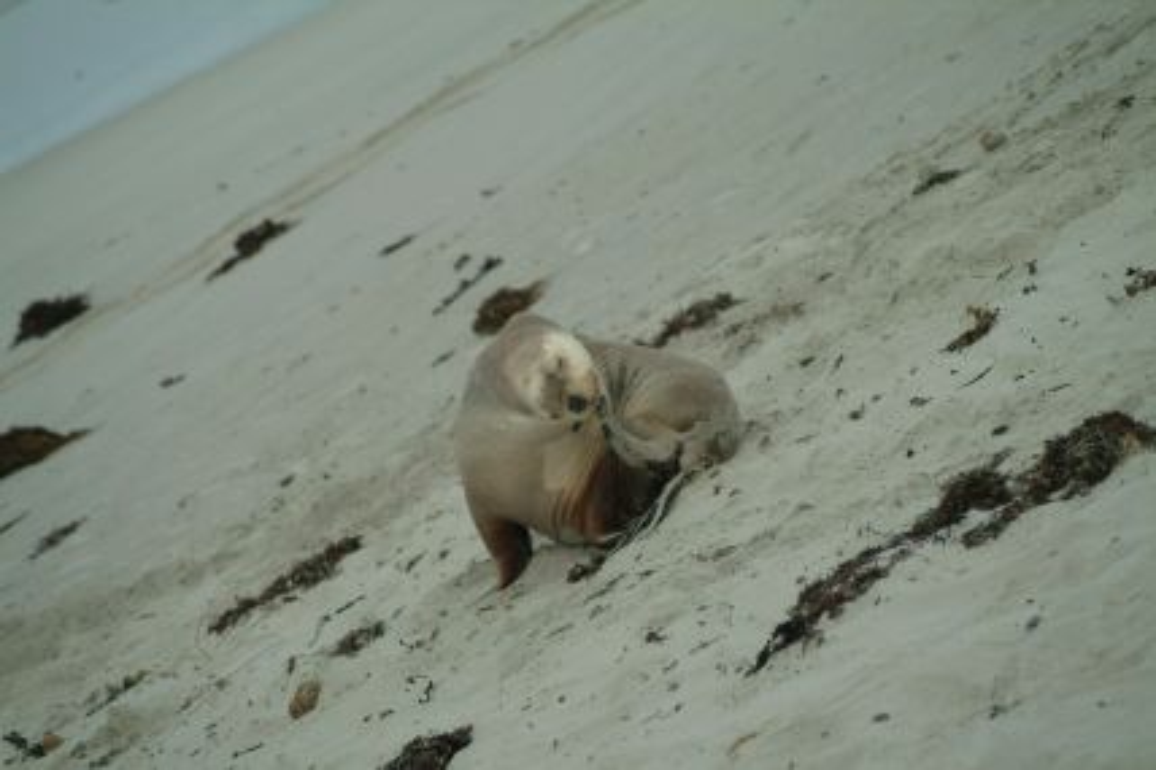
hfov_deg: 10.0
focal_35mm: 206
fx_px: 6596
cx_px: 578
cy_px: 385
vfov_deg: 6.7
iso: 100
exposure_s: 1/180
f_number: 5
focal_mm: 137
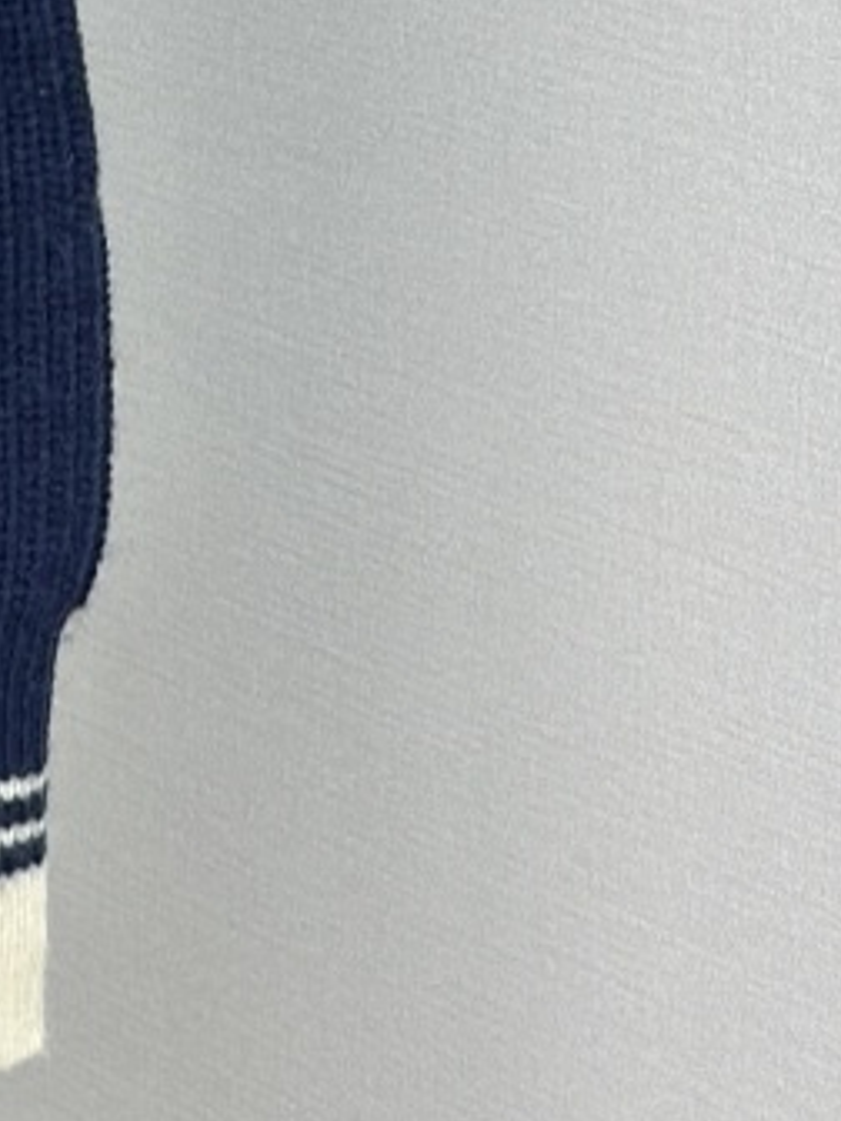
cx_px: -294
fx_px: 6673
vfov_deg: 9.6
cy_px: 200
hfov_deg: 7.1
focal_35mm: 206
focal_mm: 6.86
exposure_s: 1/215
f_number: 1.78
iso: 80
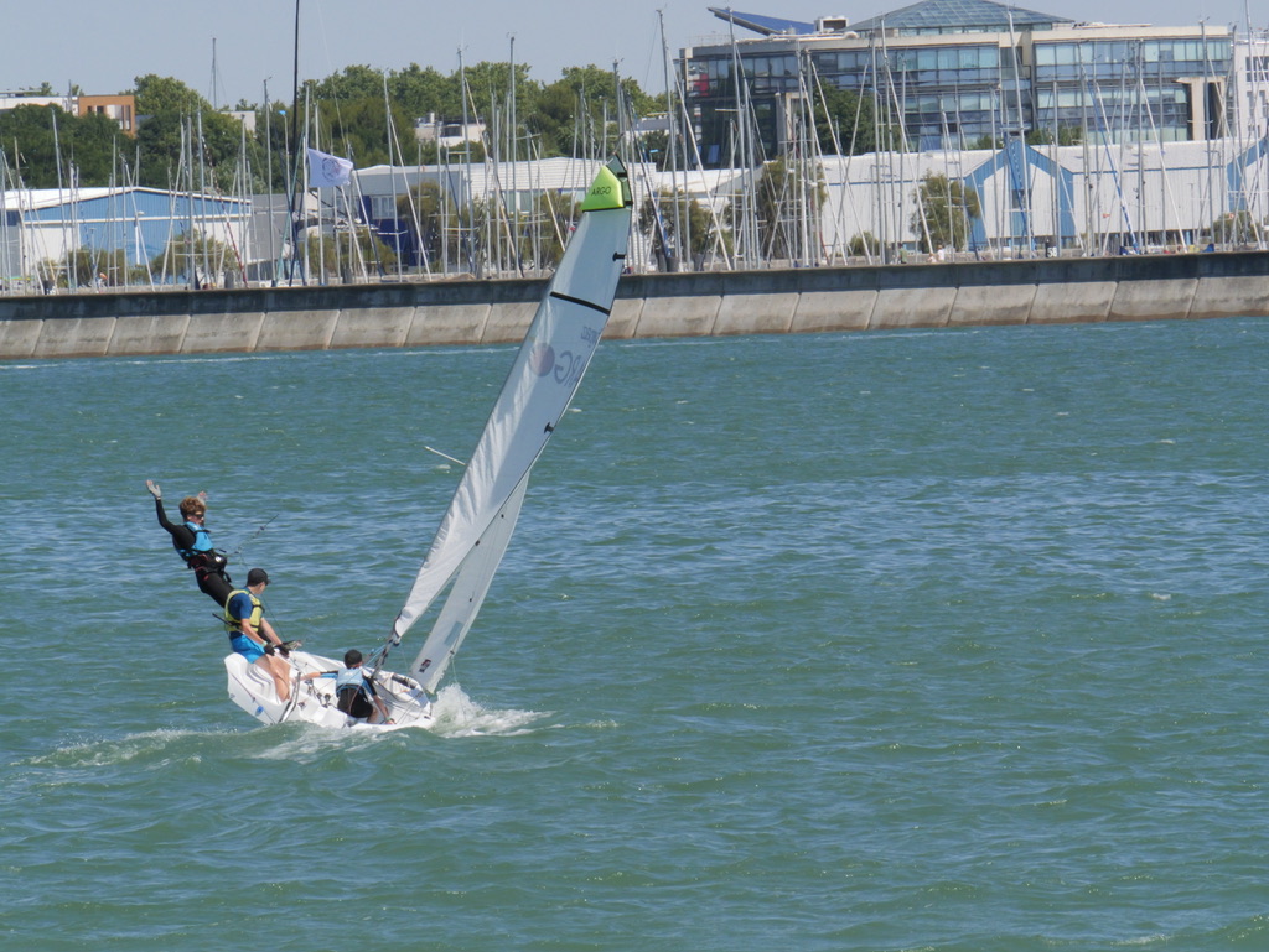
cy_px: 476
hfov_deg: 4.7
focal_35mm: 420
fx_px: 15404
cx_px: 634
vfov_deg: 3.5
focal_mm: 210
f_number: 20
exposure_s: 1/500
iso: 1000
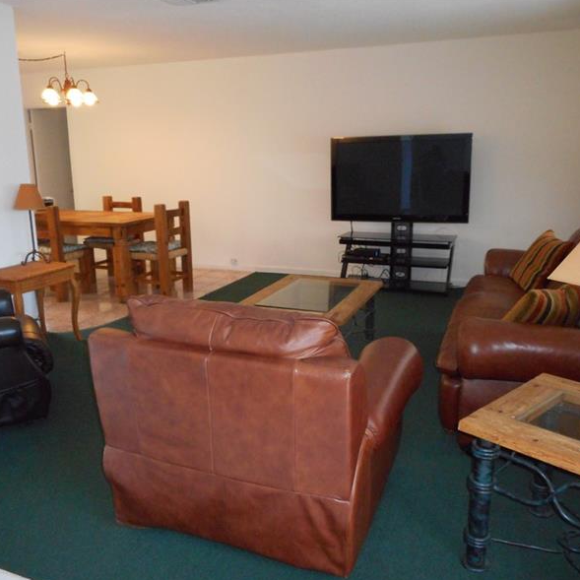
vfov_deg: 54.0
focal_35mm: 30
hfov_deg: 54.0
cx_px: 279
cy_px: 290
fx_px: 569
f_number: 3.7
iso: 560
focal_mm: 4.5
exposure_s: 1/25
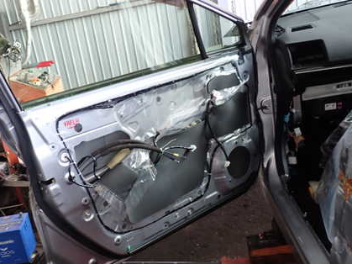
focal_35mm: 43
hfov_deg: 43.3
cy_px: 129
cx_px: 120
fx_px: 437
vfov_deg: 33.6
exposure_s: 1/60
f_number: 2.3
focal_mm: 5.4
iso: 160
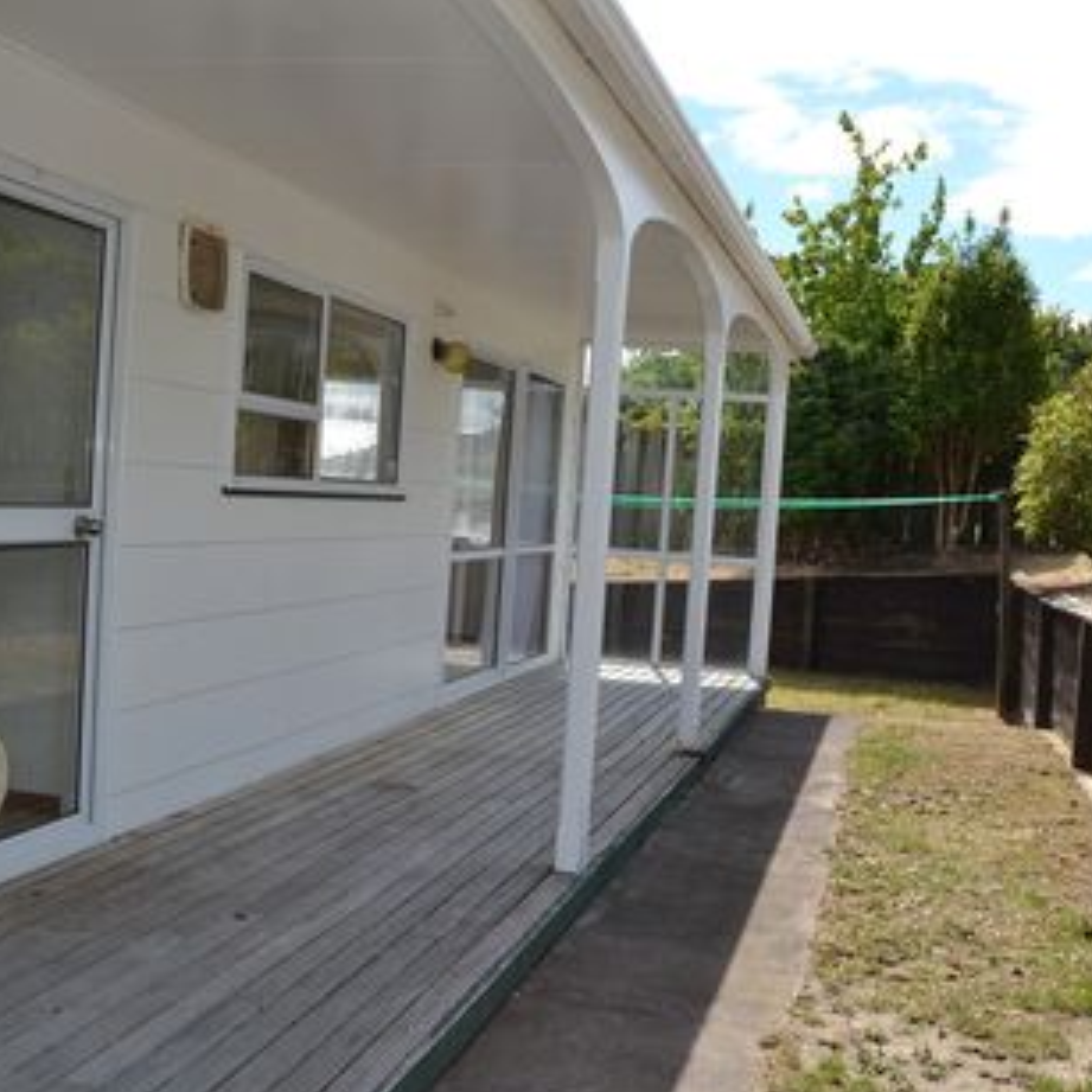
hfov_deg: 42.8
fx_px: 1392
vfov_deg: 42.8
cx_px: 587
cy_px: 553
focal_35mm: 39
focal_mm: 20
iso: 100
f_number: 9
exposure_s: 1/200
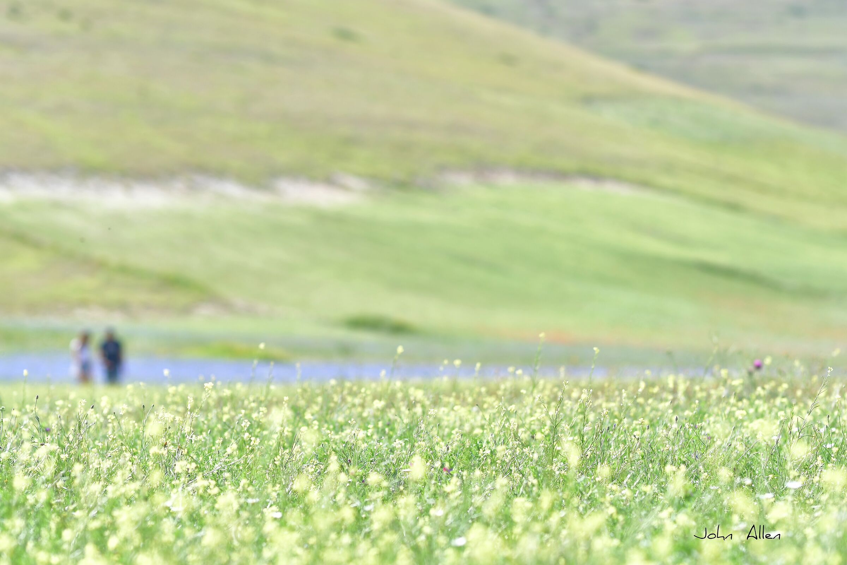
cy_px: 282
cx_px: 424
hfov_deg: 16.1
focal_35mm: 127
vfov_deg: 10.8
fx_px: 2988
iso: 100
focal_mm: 85
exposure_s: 1/1000
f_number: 2.2
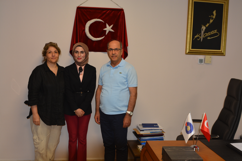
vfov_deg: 36.9
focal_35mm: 36
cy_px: 80
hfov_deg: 53.1
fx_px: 242
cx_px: 121
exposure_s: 1/125
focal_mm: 24
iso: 400
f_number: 2.8
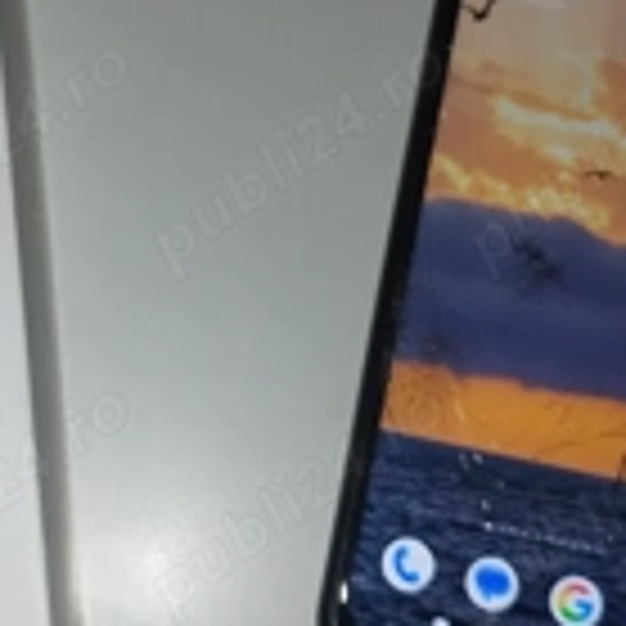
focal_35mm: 61
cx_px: 140
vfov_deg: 28.0
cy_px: 230
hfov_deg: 27.7
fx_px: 1248
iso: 100
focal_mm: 5.89
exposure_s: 1/50
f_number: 1.89
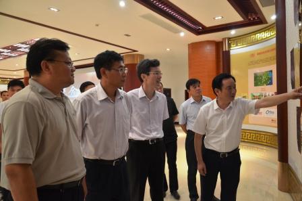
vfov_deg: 47.8
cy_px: 100
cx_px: 151
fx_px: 226
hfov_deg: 67.5
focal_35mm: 27
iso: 900
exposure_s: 1/30
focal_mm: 18
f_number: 3.5
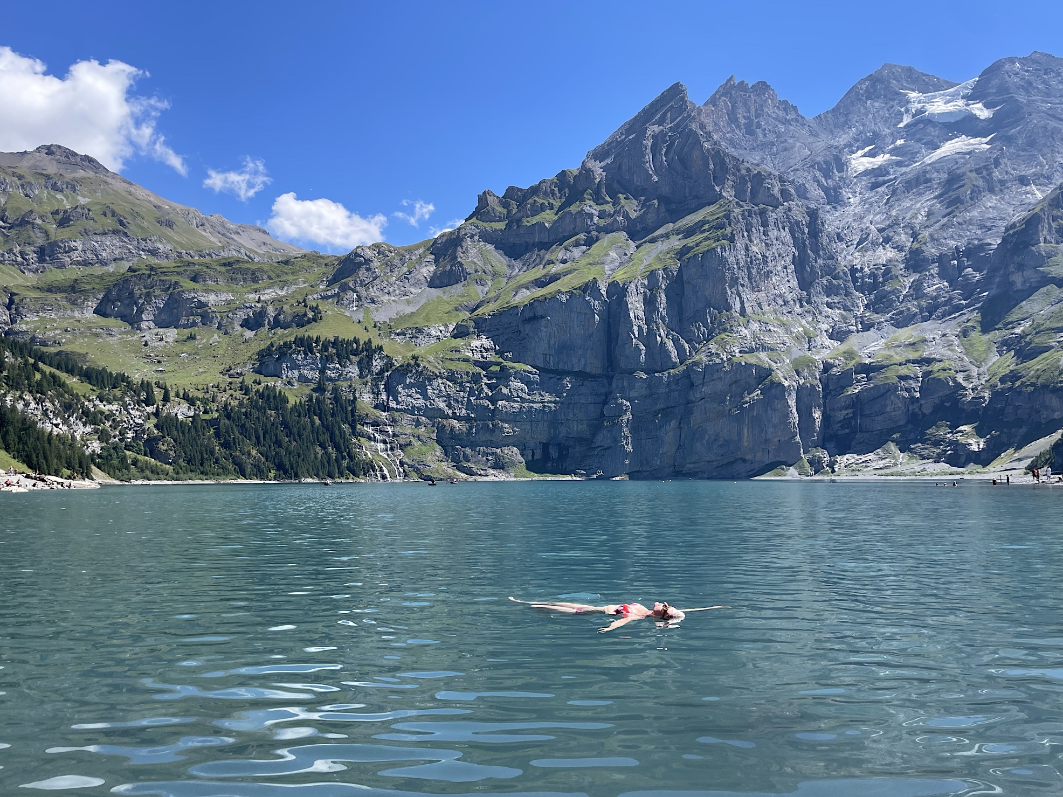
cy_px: 401
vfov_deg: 51.4
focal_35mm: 27
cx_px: 547
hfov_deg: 65.3
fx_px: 829
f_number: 1.6
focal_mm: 4.2
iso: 32
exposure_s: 1/2053
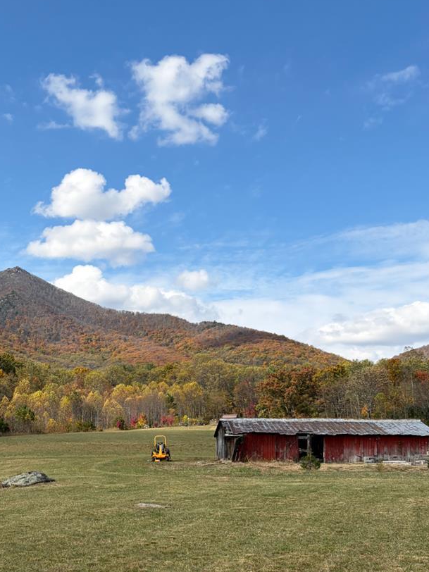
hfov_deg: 30.0
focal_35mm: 48
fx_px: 793
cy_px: 417
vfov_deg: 38.8
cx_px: 130
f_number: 1.6
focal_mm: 5.96
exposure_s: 1/2747
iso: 50
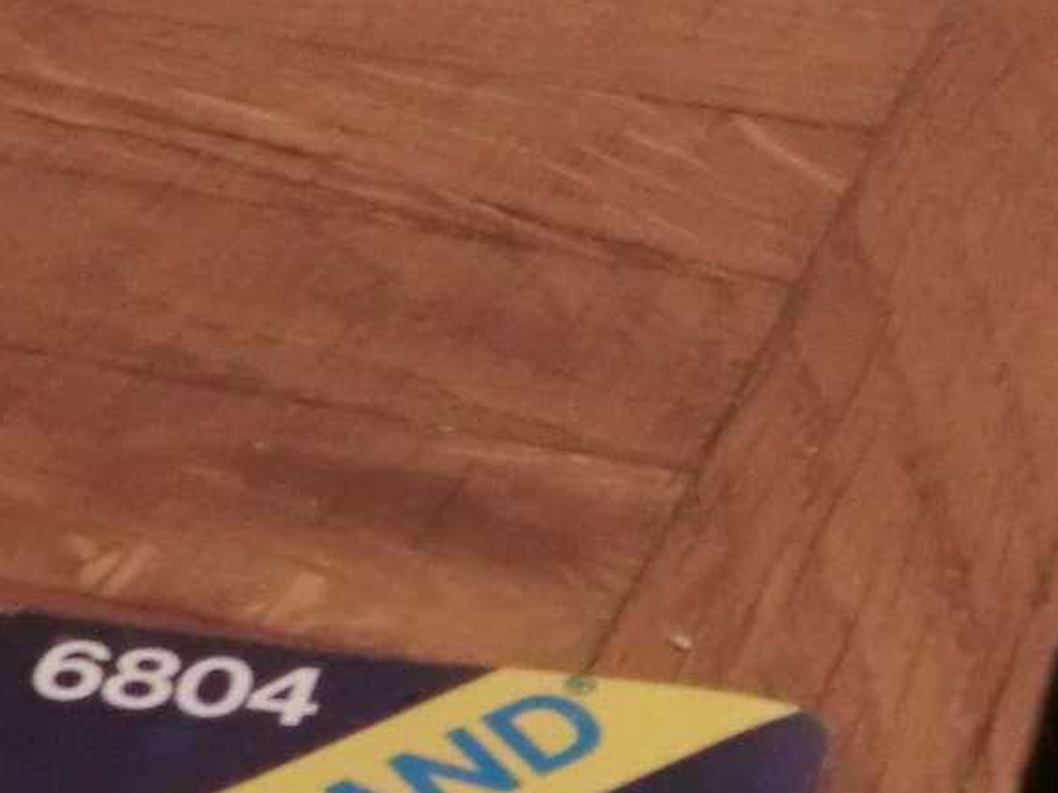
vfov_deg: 15.7
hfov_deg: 22.5
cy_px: 1205
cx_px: 818
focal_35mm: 86
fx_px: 2628
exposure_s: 1/8
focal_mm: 4.3
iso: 800
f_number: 3.2
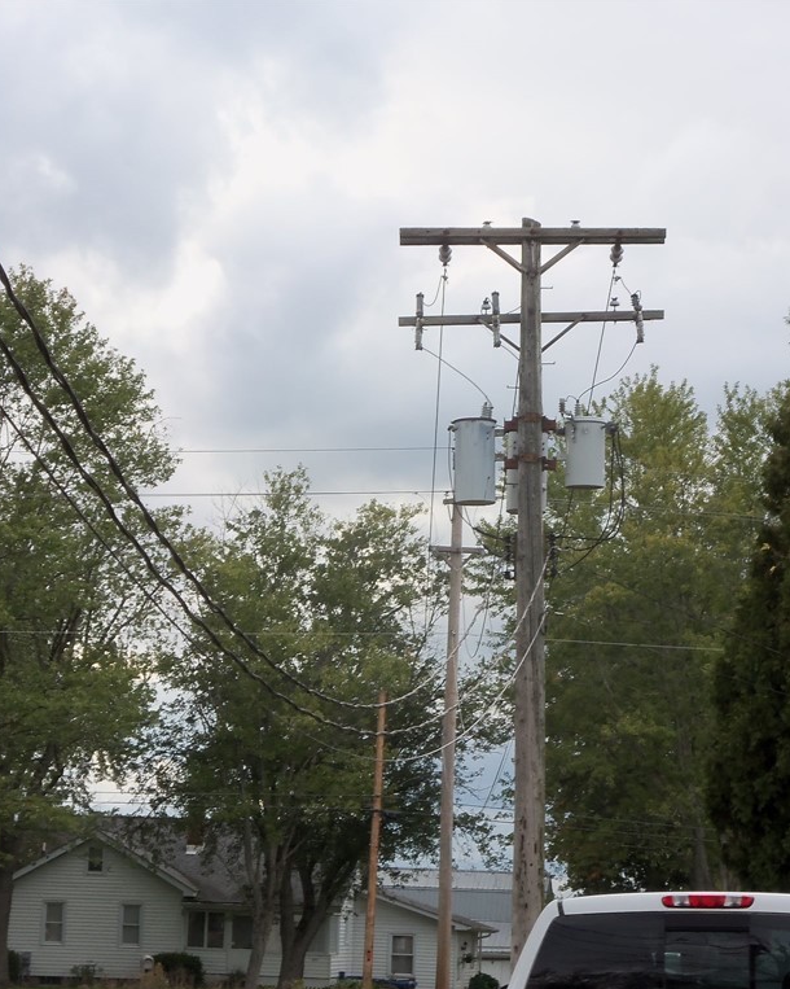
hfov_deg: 11.4
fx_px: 3947
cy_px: 495
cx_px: 420
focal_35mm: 135
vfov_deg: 14.3
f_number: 4.4
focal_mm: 18.5
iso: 64
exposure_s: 1/125
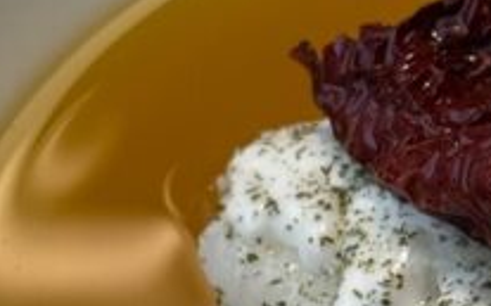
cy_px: 339
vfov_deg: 5.3
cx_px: 505
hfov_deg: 8.5
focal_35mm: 246
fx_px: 3289
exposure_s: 1/100
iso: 100
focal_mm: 6.76
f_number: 1.78
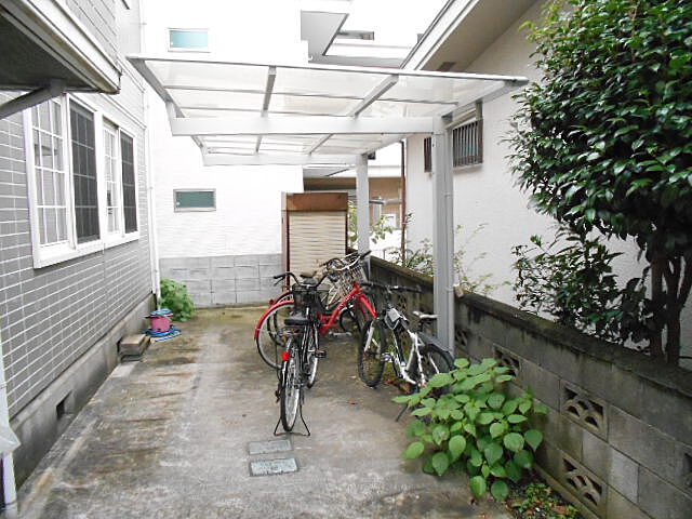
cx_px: 346
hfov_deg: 67.3
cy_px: 260
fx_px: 520
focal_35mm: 26
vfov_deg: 53.1
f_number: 3.2
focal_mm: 4.6
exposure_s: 1/200
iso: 800
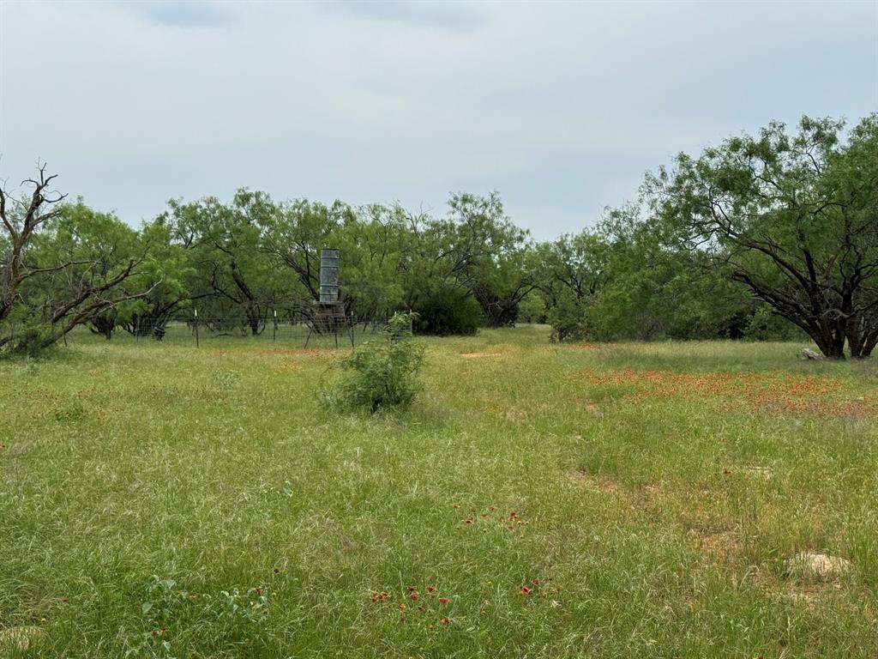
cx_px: 439
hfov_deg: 39.7
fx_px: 1217
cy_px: 330
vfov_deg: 30.3
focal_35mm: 48
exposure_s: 1/4608
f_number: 1.78
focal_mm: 6.76
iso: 64
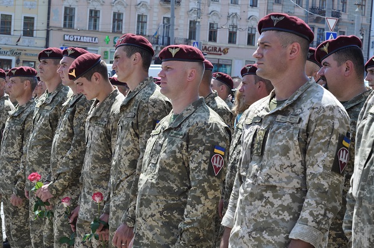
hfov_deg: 27.0
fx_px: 778
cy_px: 124
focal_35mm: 75
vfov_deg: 18.1
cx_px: 187
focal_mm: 50
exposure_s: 1/250
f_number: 8
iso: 200
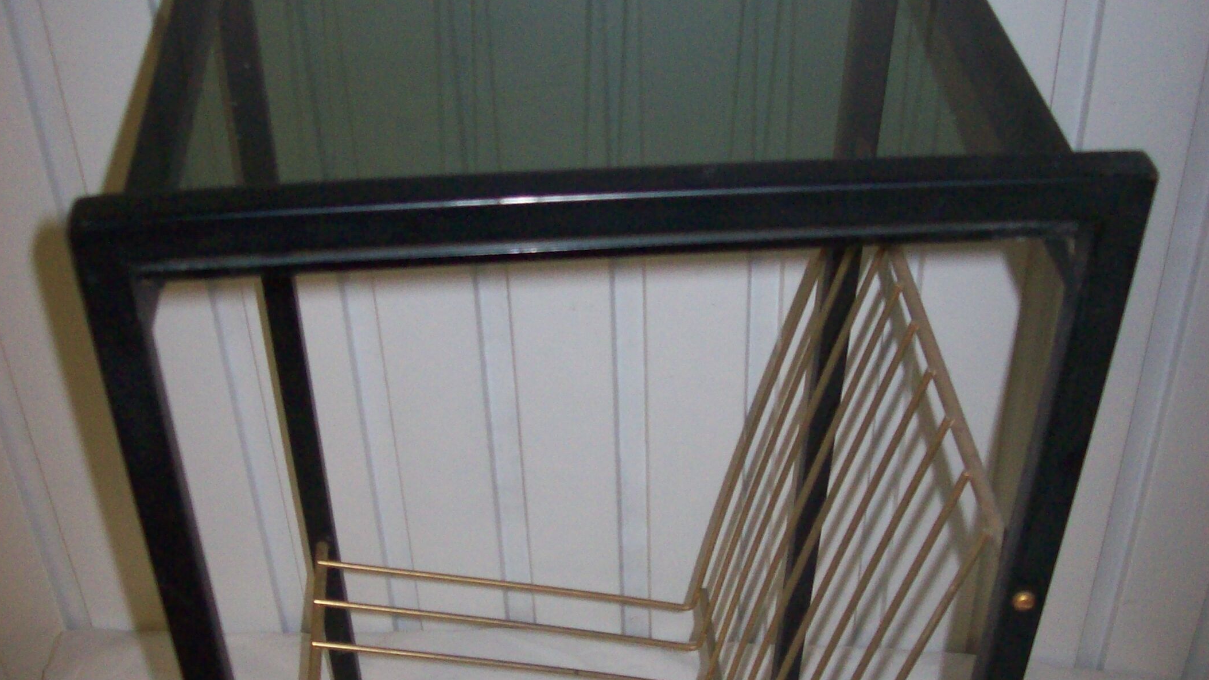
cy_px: 452
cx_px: 605
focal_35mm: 53
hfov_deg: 39.2
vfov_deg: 22.5
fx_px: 1699
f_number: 2.7
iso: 200
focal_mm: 6
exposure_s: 1/64
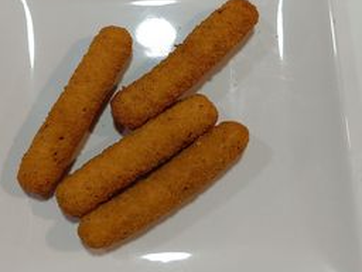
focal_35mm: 40
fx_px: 418
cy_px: 109
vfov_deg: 35.8
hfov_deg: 46.7
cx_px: 158
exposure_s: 1/50.1
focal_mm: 5.59
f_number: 1.88
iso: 311
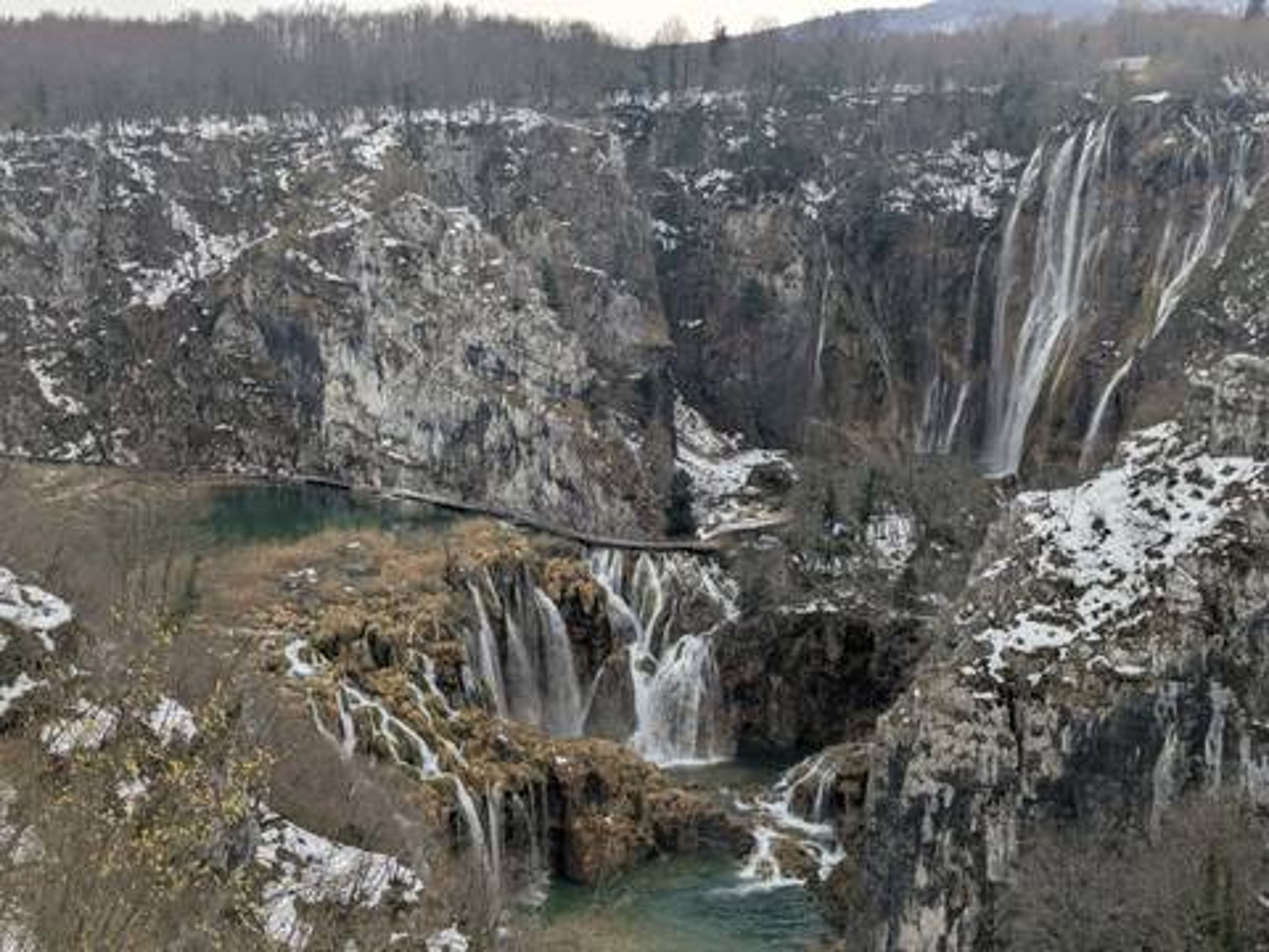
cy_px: 476
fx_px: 1760
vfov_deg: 30.3
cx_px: 634
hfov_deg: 39.7
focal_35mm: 48
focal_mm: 6.81
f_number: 1.85
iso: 60
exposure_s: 1/382
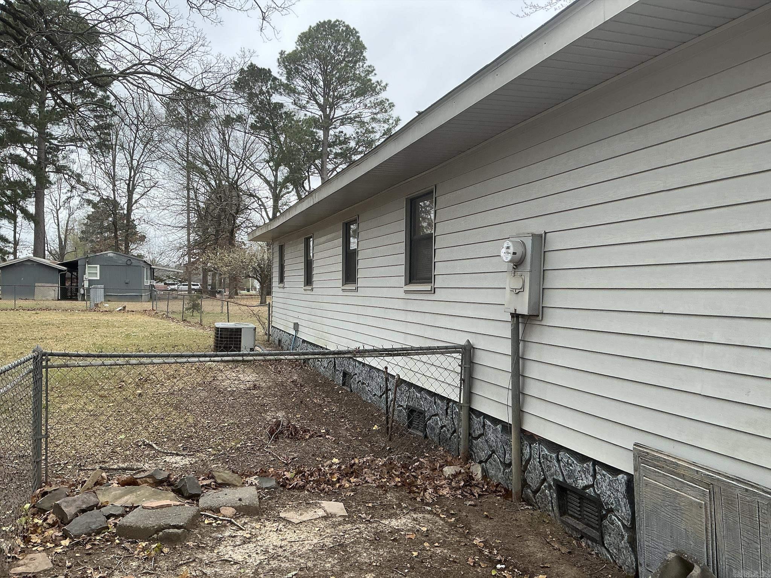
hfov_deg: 63.4
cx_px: 386
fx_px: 624
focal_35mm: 28
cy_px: 289
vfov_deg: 49.7
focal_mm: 3
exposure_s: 1/386
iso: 25
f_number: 1.8
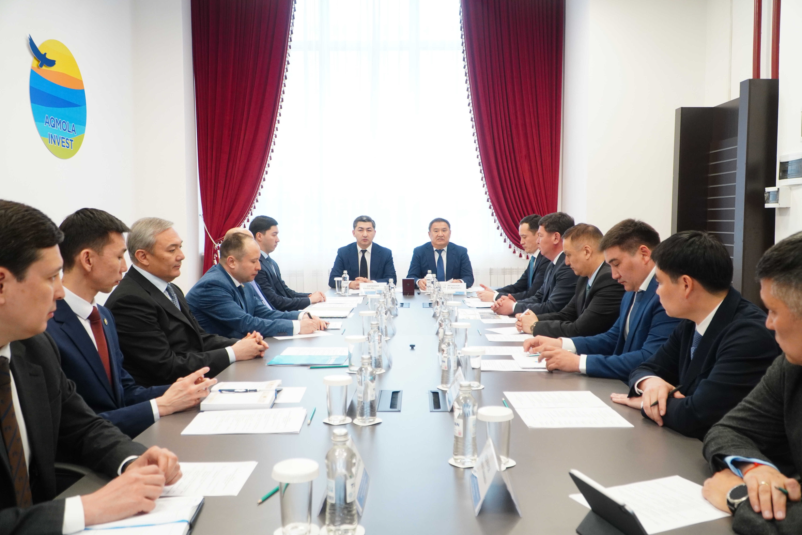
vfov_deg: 43.6
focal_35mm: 30
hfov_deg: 61.9
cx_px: 401
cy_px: 268
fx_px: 668
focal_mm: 20
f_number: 4
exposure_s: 1/125
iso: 1250
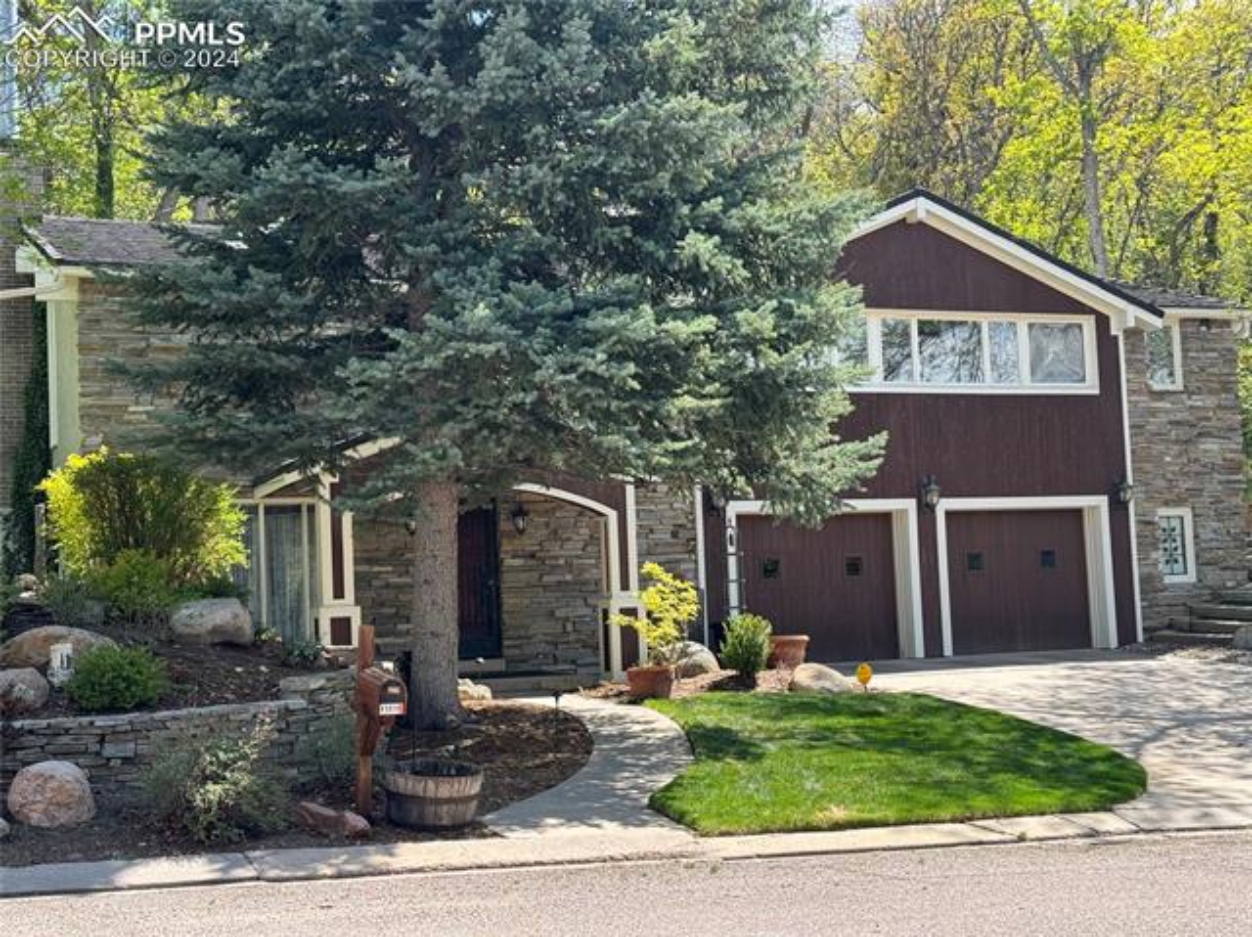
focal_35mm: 48
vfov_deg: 30.2
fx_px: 1735
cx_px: 626
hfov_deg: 39.7
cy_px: 468
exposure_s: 1/854
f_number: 1.78
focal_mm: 6.76
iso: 64
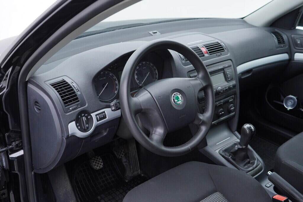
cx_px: 152
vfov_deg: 36.9
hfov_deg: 53.1
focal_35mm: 36
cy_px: 101
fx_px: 303
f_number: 2.8
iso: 125
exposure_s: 1/40
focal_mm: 24
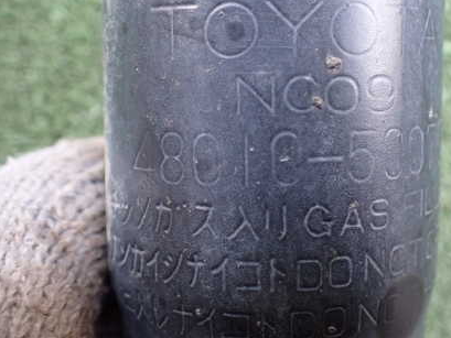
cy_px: 146
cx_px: 292
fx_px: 573
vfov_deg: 32.8
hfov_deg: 42.5
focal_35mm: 44
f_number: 2.3
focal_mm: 5.4
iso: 500
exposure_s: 1/125
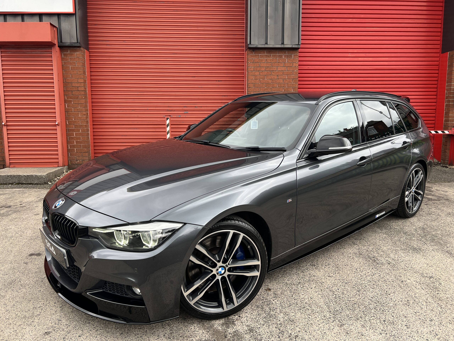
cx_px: 227
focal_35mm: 26
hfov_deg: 67.3
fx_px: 341
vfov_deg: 53.1
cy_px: 170
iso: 50
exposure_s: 1/780
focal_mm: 5.7
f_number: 1.5
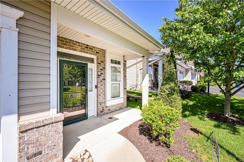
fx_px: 105
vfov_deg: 75.4
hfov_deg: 98.6
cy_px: 81
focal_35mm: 16
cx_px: 122
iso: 100
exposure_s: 1/100
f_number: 9
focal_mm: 15.5
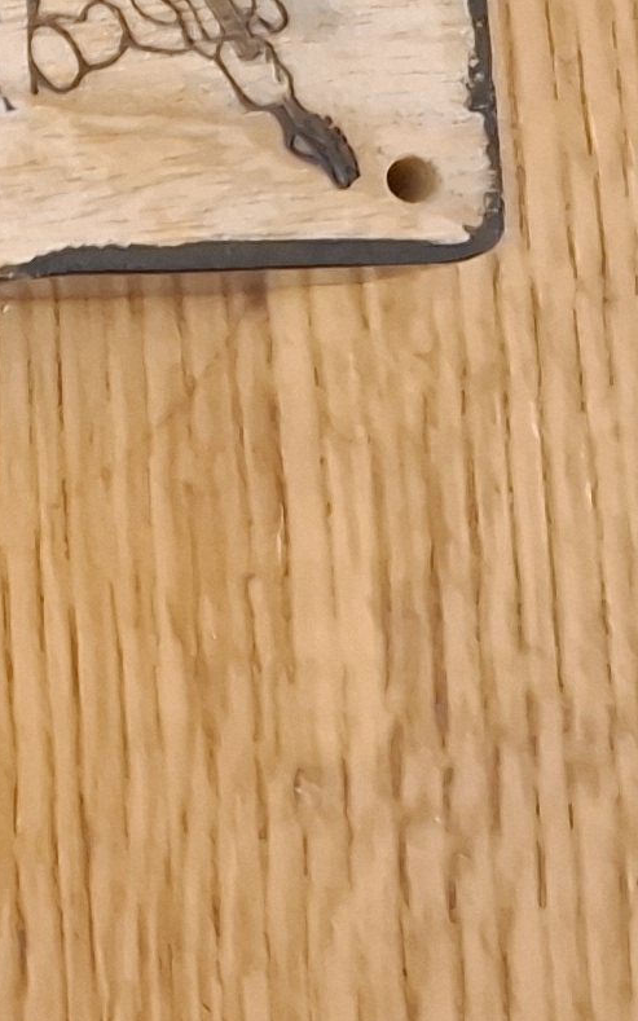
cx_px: -1588
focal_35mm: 126
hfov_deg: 8.0
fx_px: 3506
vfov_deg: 16.3
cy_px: 53
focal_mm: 5.54
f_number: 1.8
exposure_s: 1/24
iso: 640
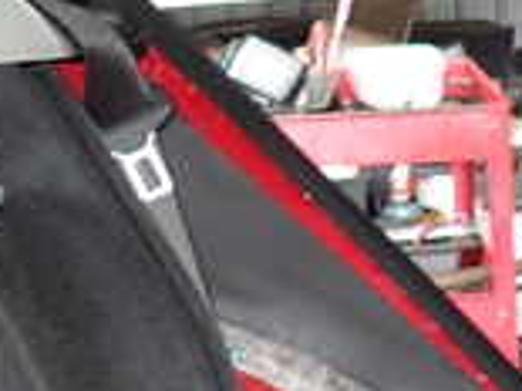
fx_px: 1462
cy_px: 78
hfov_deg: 17.3
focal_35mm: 97
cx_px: -360
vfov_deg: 15.1
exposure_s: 1/40
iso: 200
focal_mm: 4.5
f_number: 2
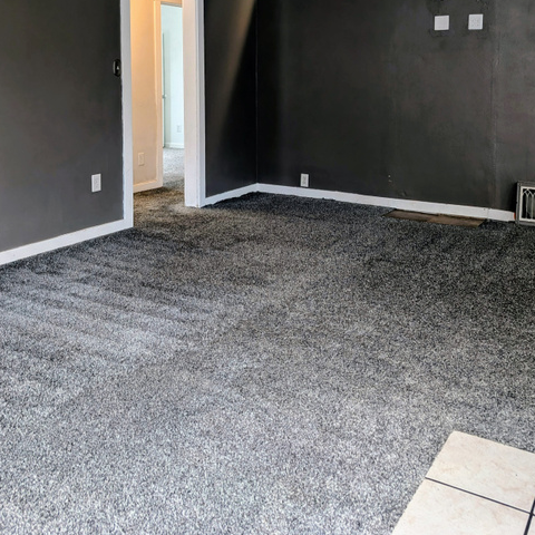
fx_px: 595
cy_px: 117
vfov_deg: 46.2
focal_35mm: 34
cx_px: 273
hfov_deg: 48.4
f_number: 1.68
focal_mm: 6.9
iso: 109
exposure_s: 1/30
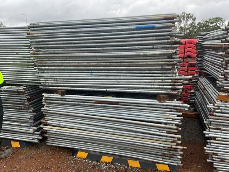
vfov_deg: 48.2
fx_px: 192
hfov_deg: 61.7
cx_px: 114
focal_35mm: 29
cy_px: 86
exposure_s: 1/524
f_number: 1.8
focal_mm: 3
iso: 16
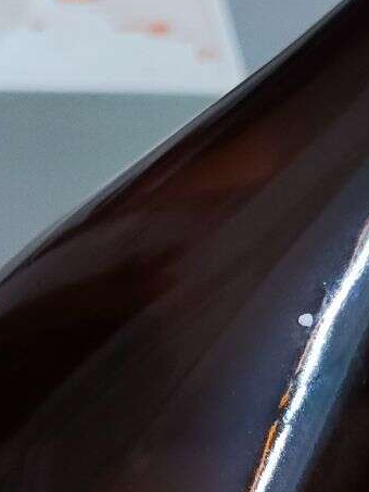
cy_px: 517
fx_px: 1605
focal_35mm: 113
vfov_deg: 16.9
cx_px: 150
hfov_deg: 13.1
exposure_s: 1/50
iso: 558
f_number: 1.79
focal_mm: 4.71
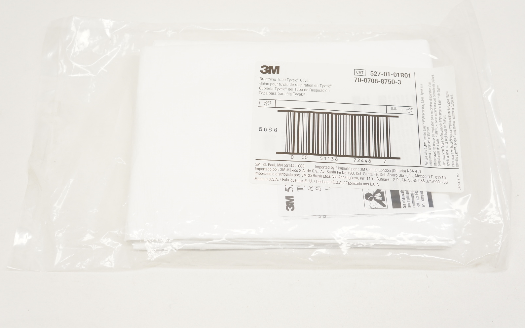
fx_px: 594
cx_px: 263
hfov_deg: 47.7
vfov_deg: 30.9
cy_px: 153
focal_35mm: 42
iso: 400
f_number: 6.3
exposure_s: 1/60
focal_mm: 27
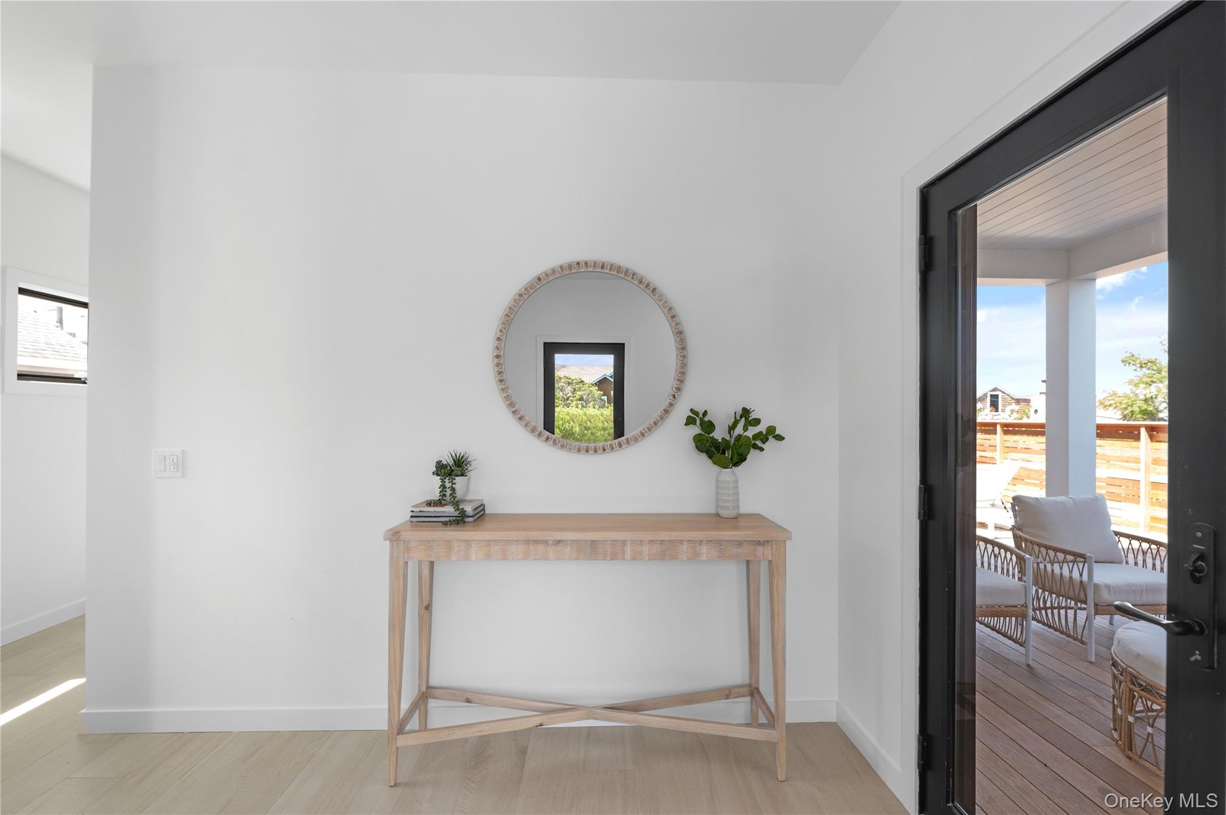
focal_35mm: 16
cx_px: 613
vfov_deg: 73.7
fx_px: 544
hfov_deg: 96.8
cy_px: 408
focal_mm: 16
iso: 500
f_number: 4.5
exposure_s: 1/60
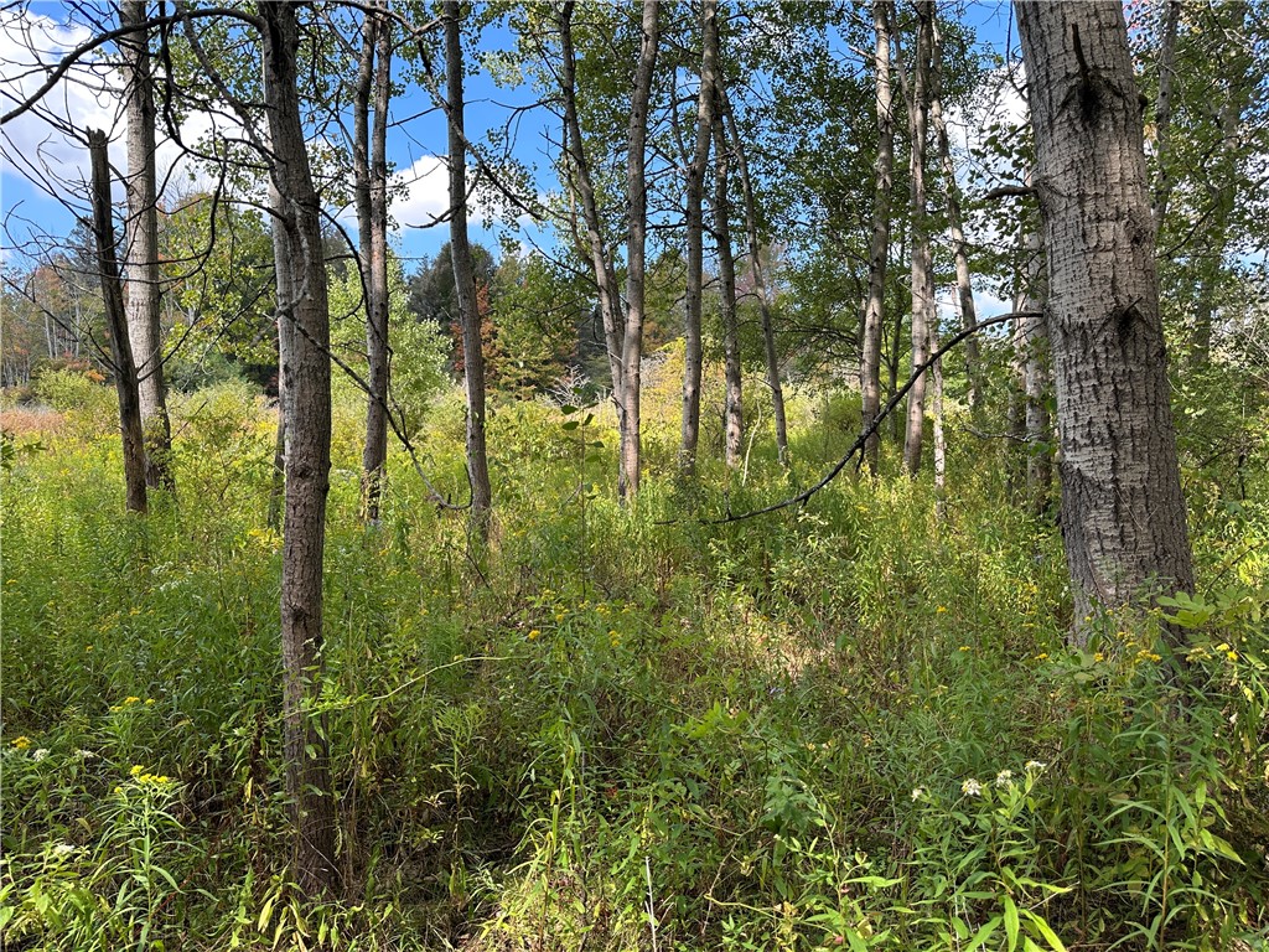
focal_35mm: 24
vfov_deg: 56.8
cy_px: 476
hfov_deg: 71.6
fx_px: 880
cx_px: 634
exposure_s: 1/745
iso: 80
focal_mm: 6.86
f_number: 1.78
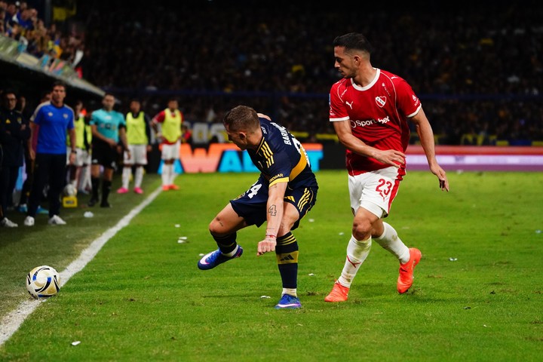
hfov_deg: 8.7
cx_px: 272
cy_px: 181
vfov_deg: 5.8
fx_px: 3559
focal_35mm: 236
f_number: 6.3
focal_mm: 236
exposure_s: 1/1600
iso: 8000
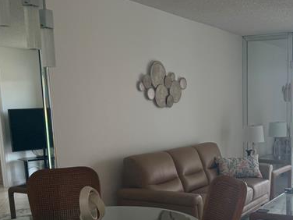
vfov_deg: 27.9
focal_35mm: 51
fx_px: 432
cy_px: 182
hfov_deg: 36.4
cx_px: 229
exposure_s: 1/178
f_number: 1.78
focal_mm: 6.76
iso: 100
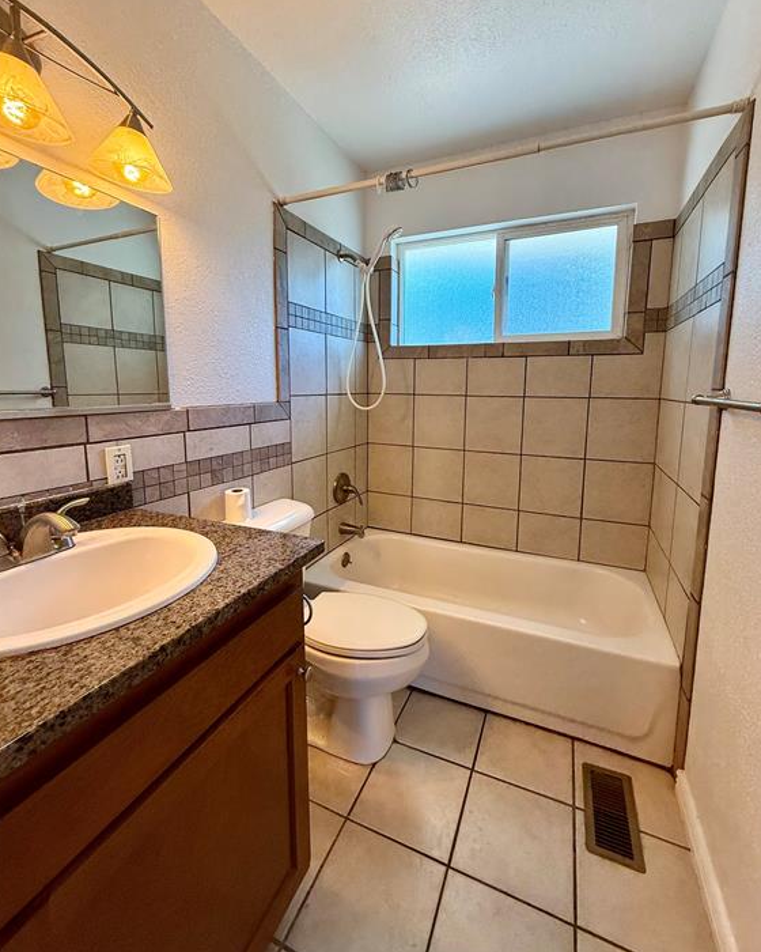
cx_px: 382
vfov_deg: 96.6
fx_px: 422
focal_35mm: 15
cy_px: 442
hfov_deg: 84.0
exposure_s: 1/120
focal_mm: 2.22
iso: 160
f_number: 2.2
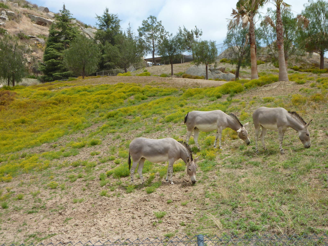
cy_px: 123
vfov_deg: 20.4
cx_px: 164
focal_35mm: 72
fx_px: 682
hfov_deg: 27.0
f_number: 5
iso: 80
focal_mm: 11.9
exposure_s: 1/400
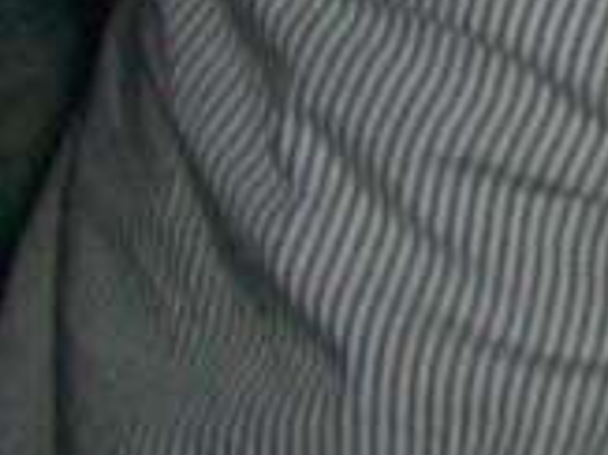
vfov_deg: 5.1
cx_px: 1856
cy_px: 60
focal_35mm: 293
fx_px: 5143
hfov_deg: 6.2
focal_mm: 7.9
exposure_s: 1/60
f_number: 2.8
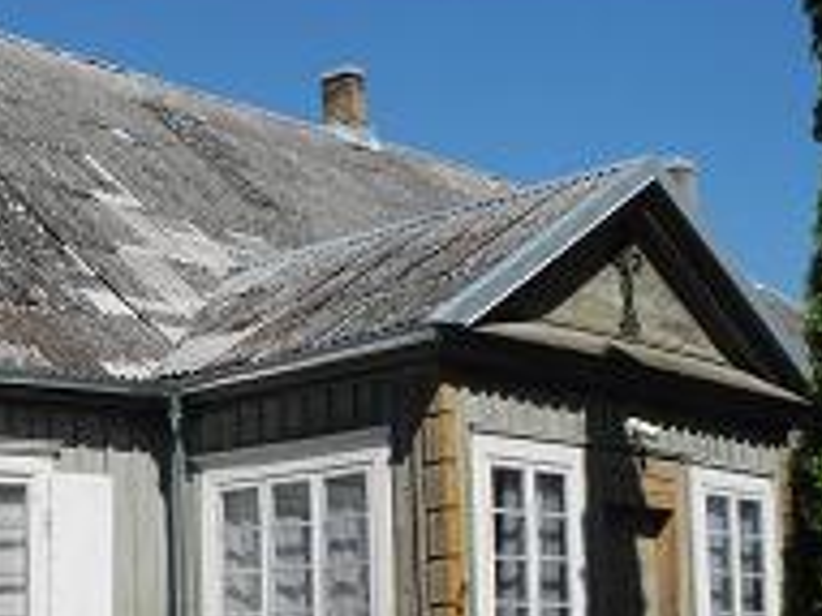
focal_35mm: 75
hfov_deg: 24.5
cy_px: 556
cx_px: -43
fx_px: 1780
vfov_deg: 19.3
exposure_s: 1/1000
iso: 100
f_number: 5
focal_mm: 6
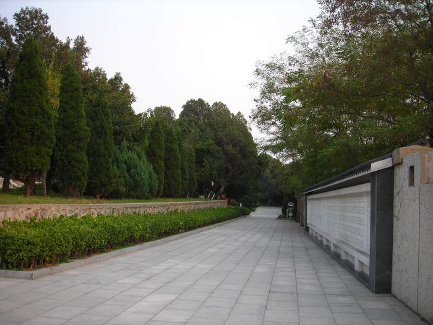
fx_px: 475
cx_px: 216
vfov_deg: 37.7
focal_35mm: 38
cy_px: 162
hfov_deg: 49.0
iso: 50
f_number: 3.2
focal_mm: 6.3
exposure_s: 1/95.3
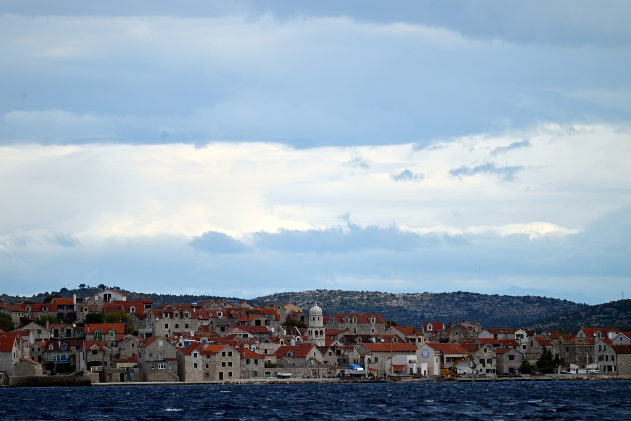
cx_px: 316
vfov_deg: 4.6
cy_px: 210
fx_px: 5260
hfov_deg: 6.9
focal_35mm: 300
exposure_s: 1/1000
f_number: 5.6
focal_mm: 300
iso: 180
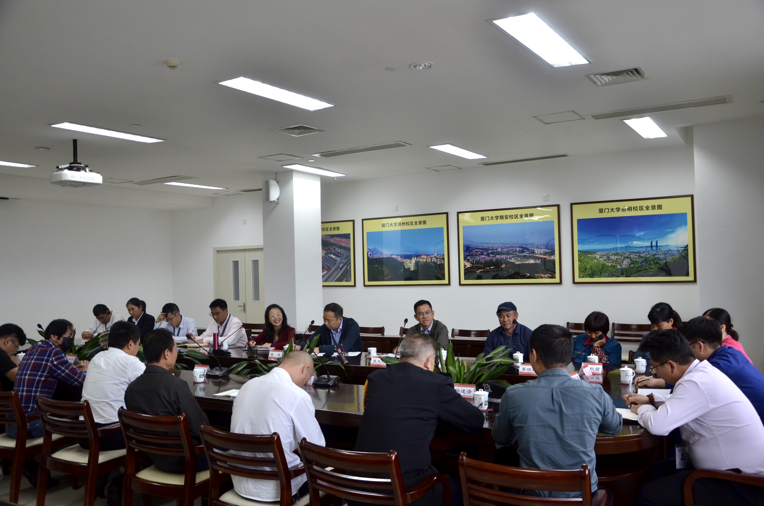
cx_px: 382
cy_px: 253
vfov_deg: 41.5
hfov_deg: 59.6
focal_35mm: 32
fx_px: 667
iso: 400
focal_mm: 21
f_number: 4.5
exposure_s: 1/80
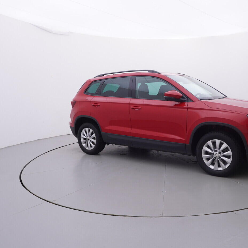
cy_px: 121
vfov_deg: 54.6
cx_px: 167
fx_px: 240
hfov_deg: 53.4
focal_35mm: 30
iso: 200
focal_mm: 15
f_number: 5
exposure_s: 1/80
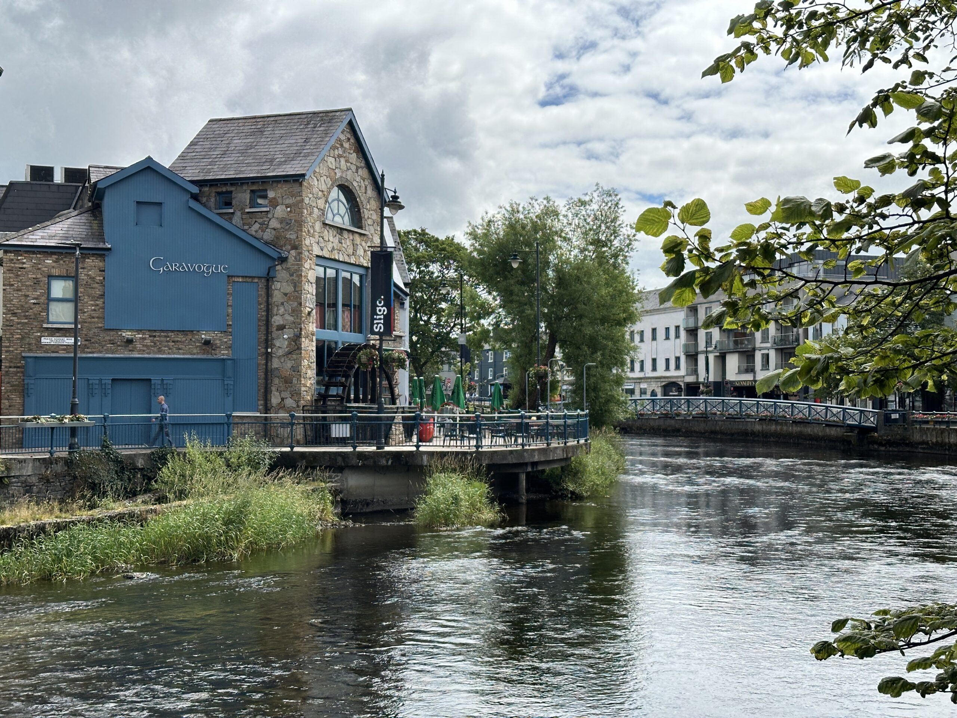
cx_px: 478
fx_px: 1327
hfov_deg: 39.7
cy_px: 359
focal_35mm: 48
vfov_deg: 30.3
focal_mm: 6.86
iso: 64
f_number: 1.78
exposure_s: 1/5000
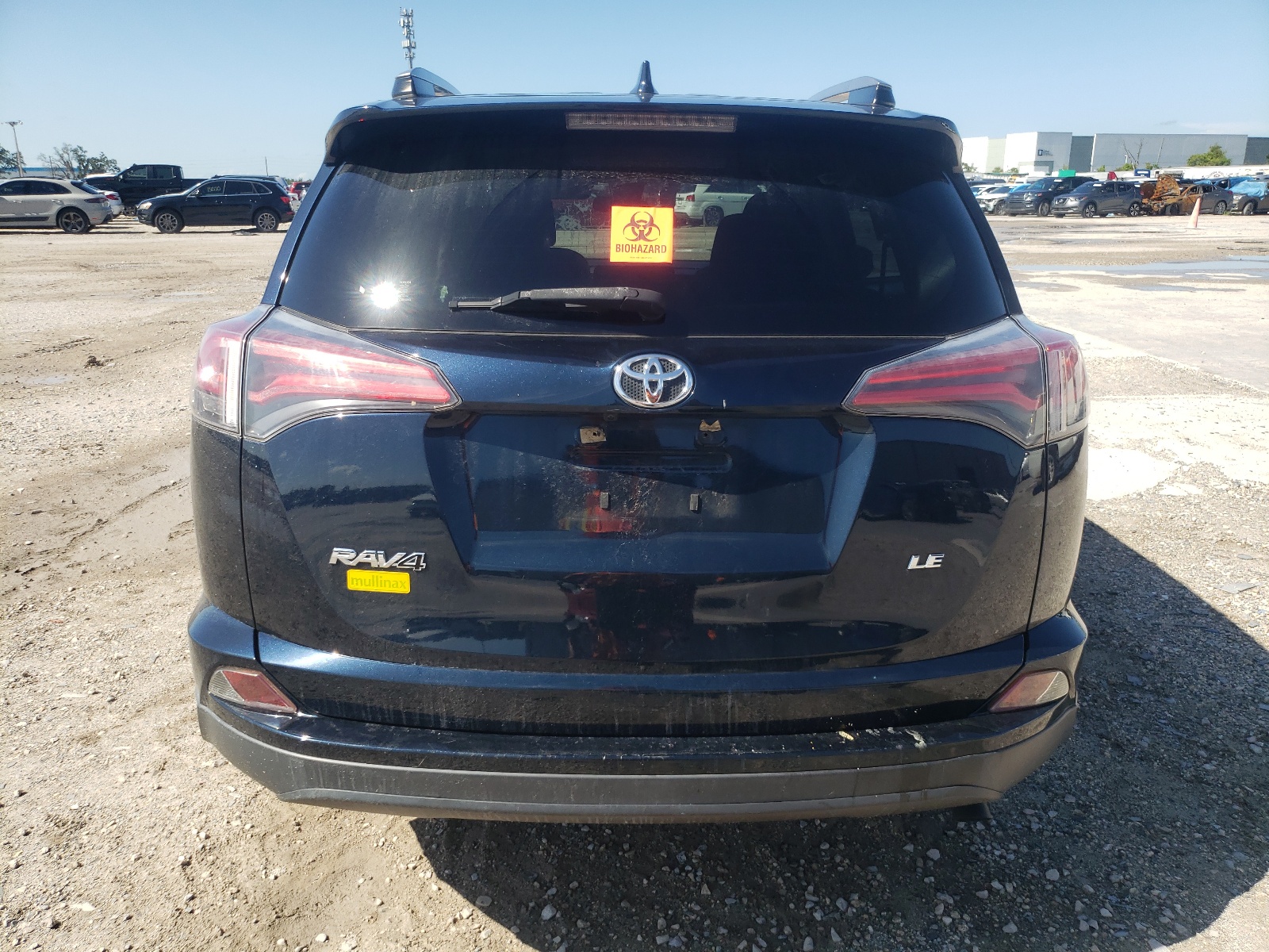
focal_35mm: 26
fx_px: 953
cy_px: 476
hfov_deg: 67.3
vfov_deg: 53.1
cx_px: 634
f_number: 1.5
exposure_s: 1/1667
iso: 50
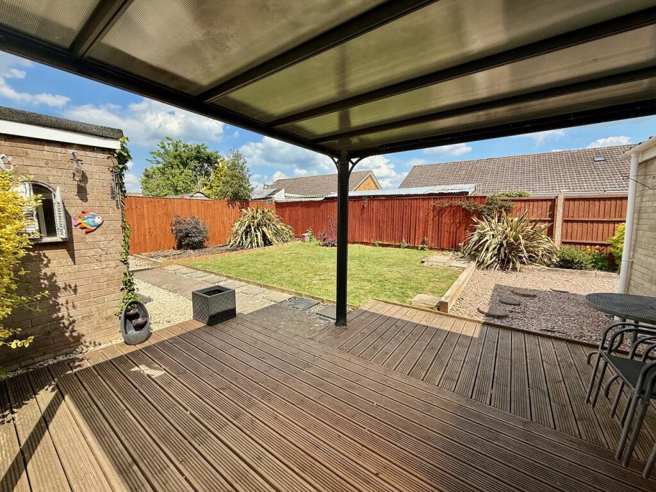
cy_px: 246
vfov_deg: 85.7
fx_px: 265
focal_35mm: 14
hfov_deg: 102.1
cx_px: 328
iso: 50
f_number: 2.2
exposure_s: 1/1572
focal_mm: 2.22
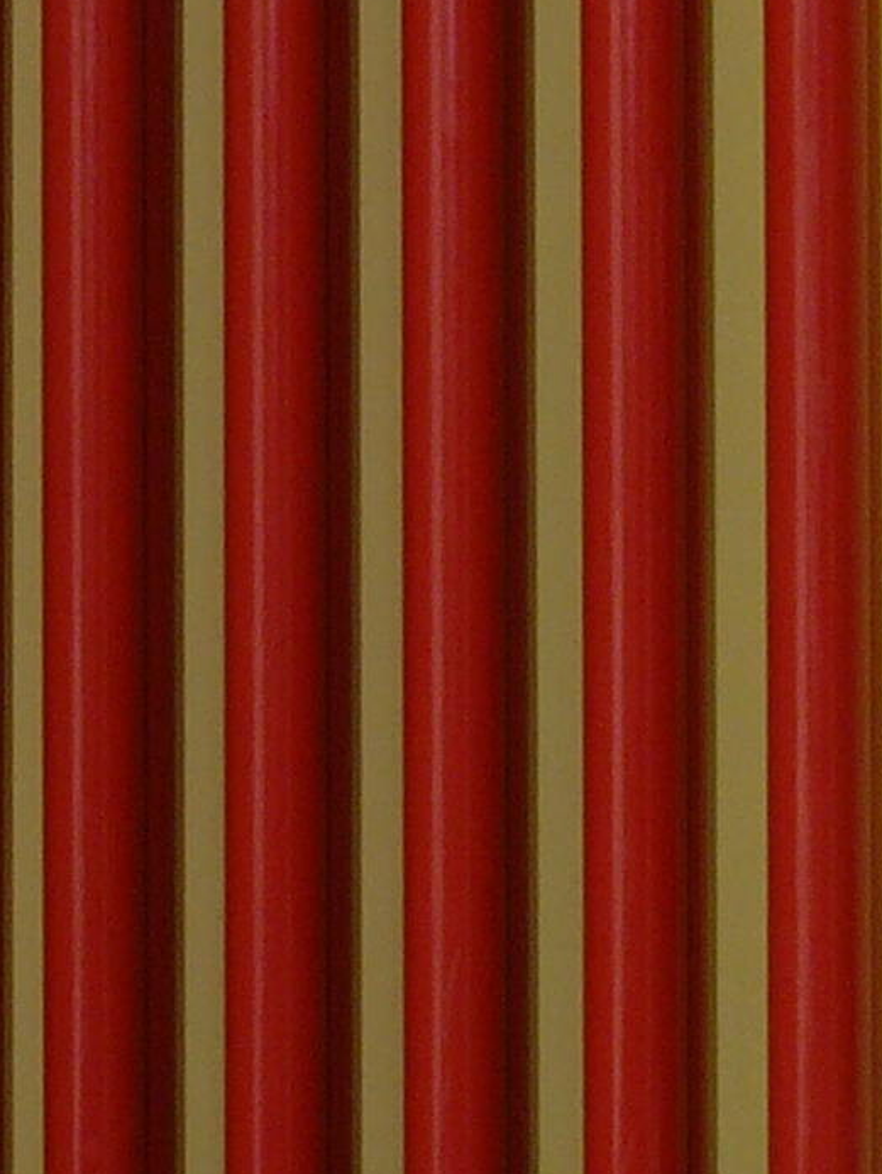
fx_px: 6009
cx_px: 310
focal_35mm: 177
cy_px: -886
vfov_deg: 10.5
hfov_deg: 8.4
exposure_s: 1/2.5
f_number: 8
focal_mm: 6.6
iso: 100
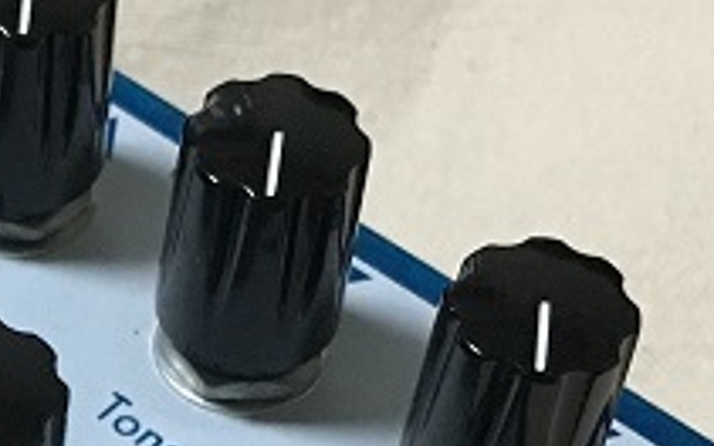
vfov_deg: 8.5
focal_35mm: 147
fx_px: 2861
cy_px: 845
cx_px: -183
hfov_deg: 13.7
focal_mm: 4.15
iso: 200
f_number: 2.2
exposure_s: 1/33
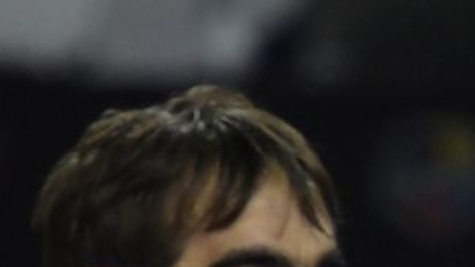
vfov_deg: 0.5
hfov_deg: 0.9
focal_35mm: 2422
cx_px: 694
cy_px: 679
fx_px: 30508
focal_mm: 280
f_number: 4
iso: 1250
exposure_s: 1/800
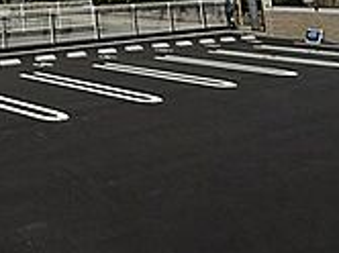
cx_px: -198
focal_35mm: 54
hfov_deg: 24.9
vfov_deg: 22.9
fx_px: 528
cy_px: -106
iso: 50
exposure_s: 1/6173
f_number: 2.2
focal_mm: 2.22
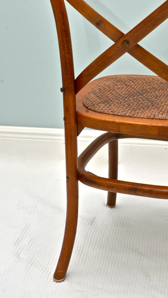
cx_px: 128
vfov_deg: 33.7
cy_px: 116
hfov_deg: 19.3
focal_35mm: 62
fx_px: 491
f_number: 16
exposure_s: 1/125
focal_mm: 28
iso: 400
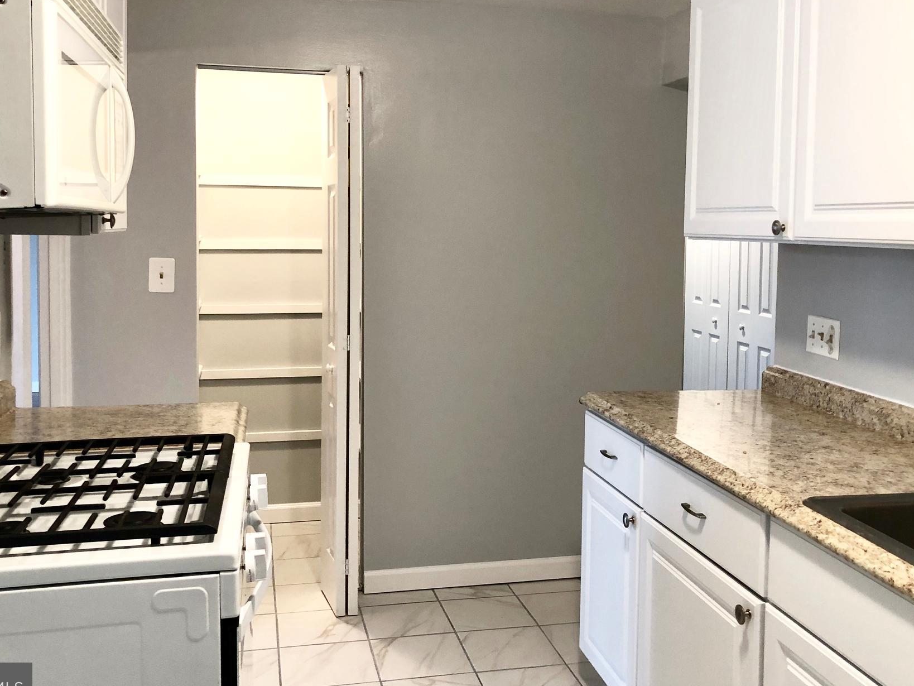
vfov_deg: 40.6
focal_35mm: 35
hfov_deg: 52.6
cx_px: 464
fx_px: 924
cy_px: 280
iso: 40
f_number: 1.8
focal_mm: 3.99
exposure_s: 1/17
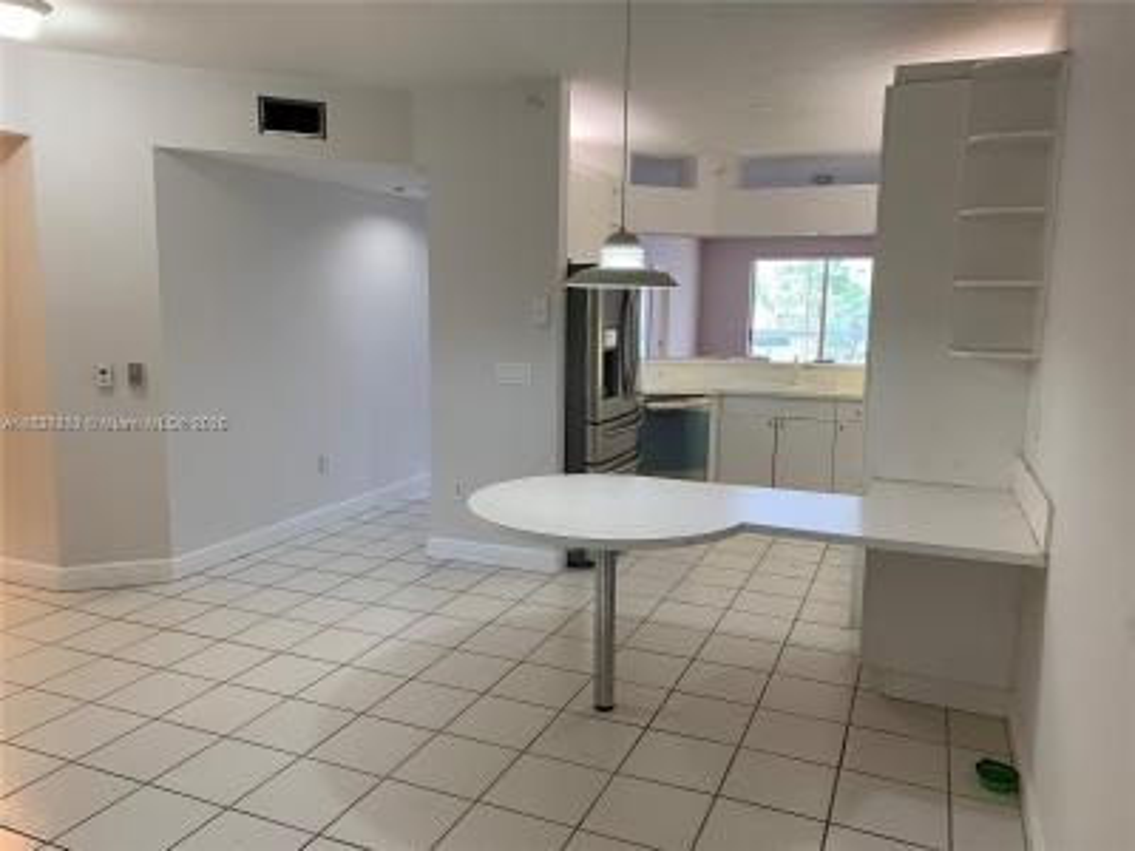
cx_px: 568
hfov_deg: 67.3
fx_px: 852
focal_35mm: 26
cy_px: 426
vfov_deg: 53.1
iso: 64
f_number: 1.8
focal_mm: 4.25
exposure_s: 1/60
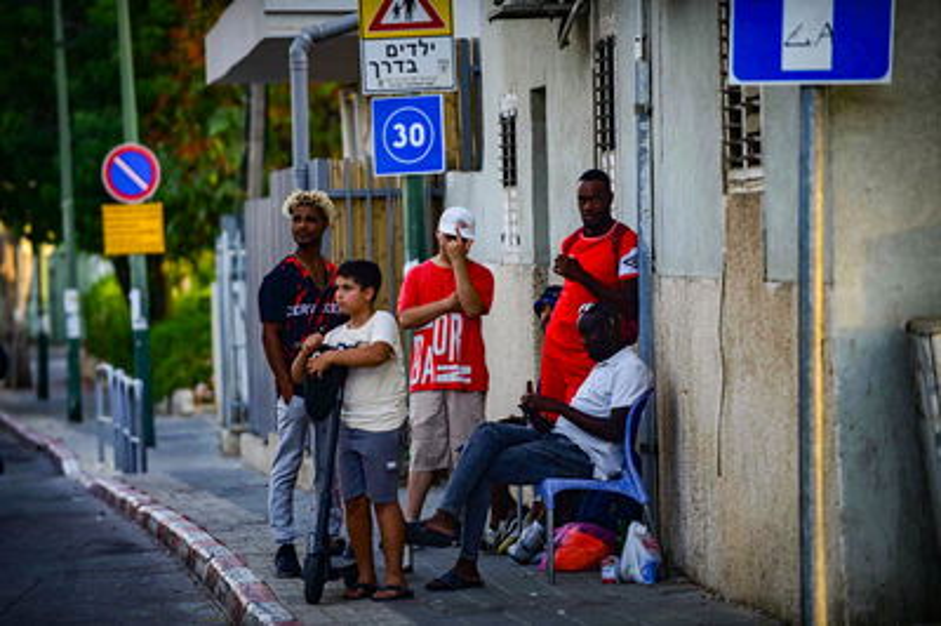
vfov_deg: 6.9
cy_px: 313
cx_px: 470
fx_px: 5223
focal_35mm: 200
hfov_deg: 10.3
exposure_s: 1/250
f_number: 3.2
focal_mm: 200
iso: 200
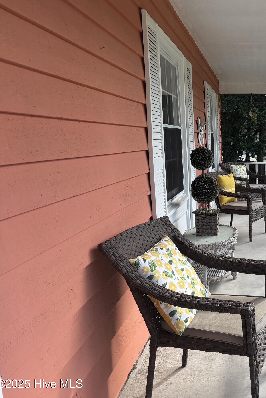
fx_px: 410
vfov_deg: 51.9
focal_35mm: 37
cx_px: 269
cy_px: 198
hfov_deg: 32.9
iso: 50
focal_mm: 5.96
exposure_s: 1/615
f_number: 1.6
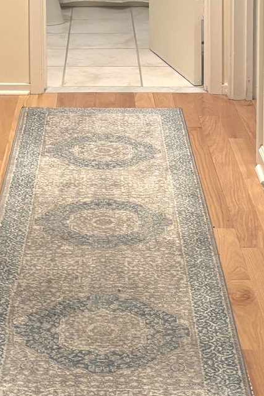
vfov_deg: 19.5
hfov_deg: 13.9
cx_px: 78
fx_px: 1078
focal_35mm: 98
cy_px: -84
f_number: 1.6
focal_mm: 5.96
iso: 200
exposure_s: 1/60
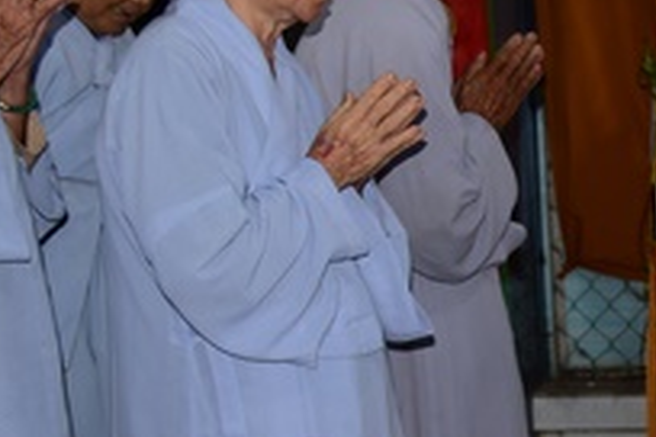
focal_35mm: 99
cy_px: 308
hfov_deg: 19.5
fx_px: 1804
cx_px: 775
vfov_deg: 13.8
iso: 320
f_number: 4
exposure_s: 1/60
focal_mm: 31
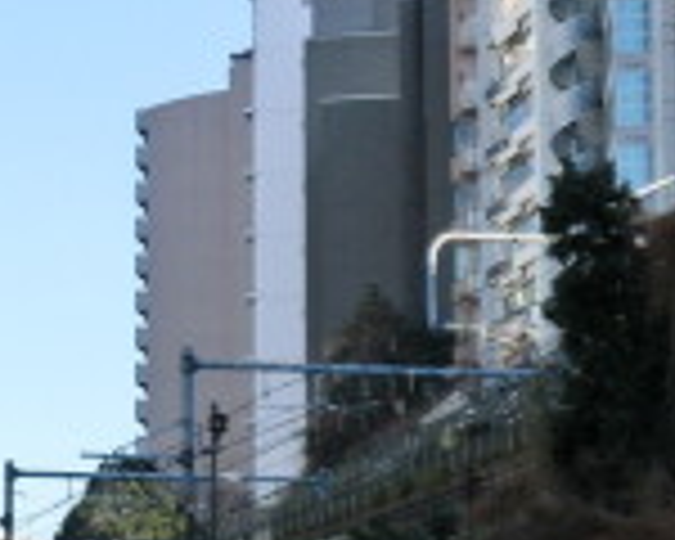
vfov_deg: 10.7
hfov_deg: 12.8
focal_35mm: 143
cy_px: 475
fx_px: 2857
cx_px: -333
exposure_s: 1/500
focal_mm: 7.9
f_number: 3.4
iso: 100
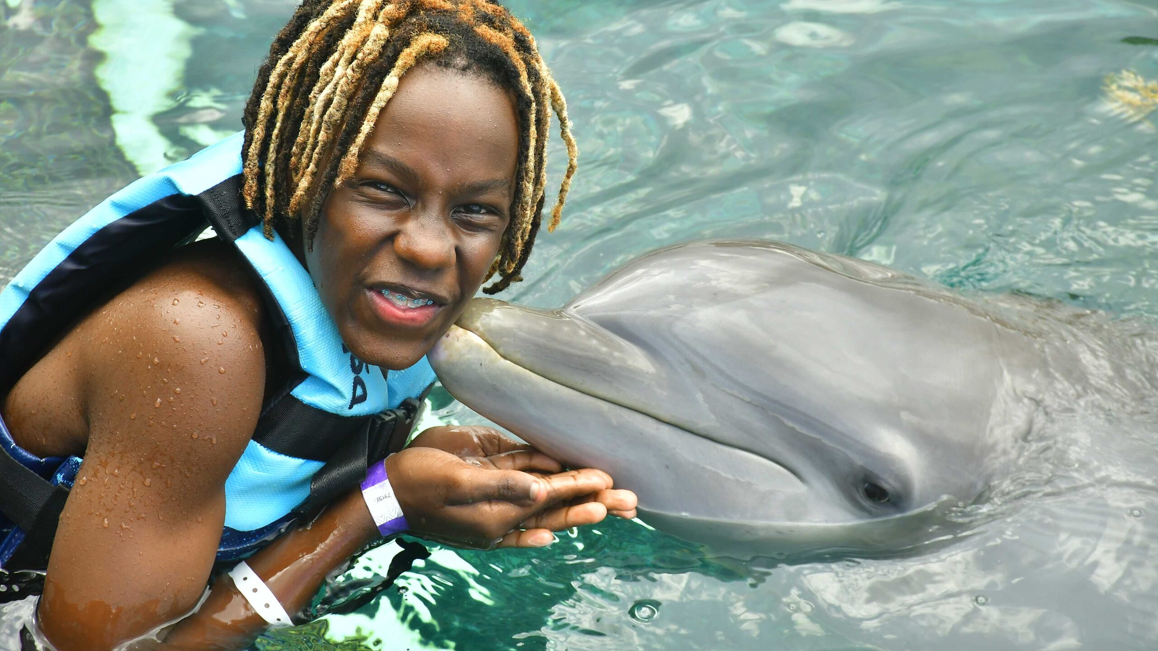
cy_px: 296
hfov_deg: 11.2
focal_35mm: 192
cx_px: 579
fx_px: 5896
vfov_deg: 6.3
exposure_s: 1/400
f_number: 8
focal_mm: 122
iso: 500
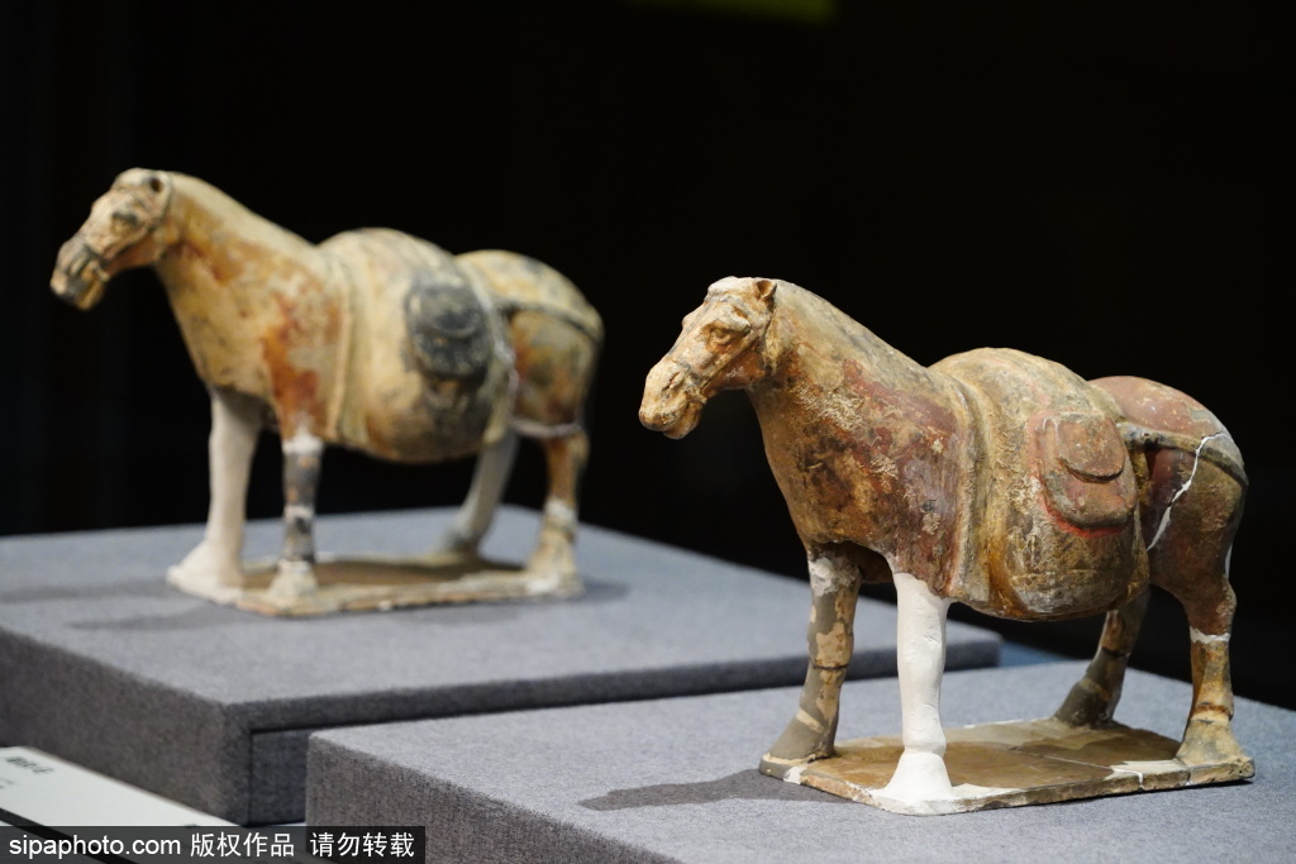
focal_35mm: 136
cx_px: 648
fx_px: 4896
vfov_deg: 10.1
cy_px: 432
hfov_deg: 15.1
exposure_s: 1/100
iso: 8000
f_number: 6.3
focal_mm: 136
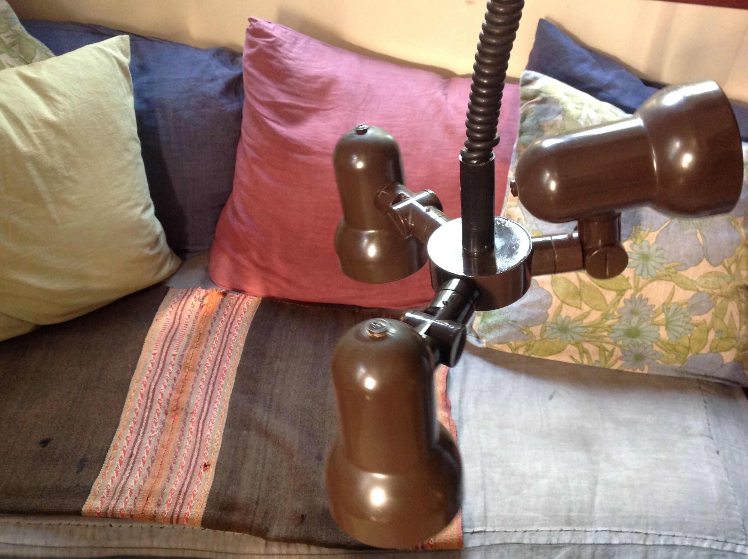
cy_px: 274
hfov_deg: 50.2
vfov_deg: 38.6
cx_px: 366
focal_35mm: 37
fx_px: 798
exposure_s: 1/15
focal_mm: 4.28
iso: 200
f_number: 2.4
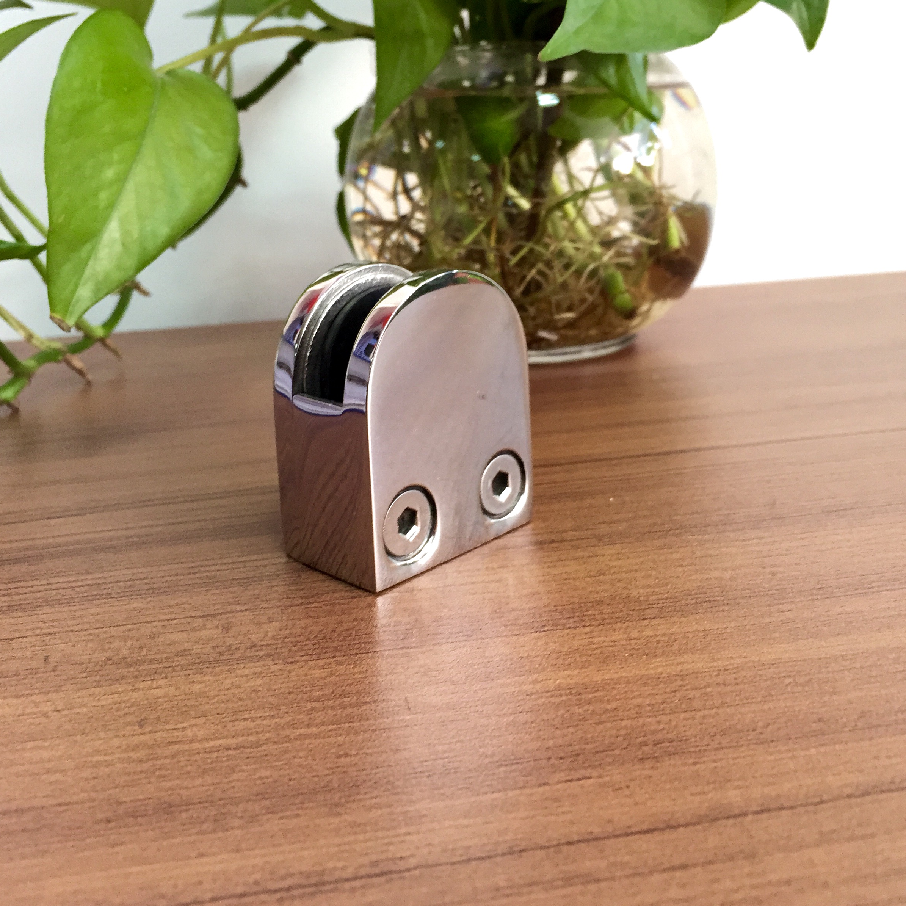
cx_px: 453
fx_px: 1036
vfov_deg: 46.5
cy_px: 309
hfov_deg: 47.2
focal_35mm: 35
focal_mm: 4.15
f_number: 2.2
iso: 160
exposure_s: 1/33
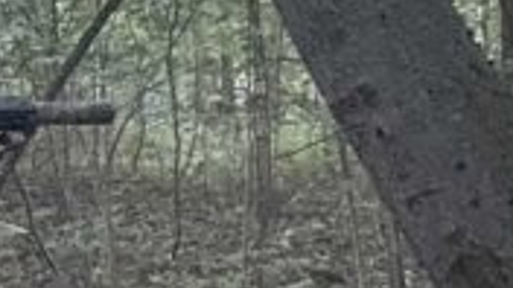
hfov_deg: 12.2
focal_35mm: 165
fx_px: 2244
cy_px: 224
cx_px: -341
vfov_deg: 7.3
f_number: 1.8
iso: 1000
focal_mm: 4.25
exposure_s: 1/19
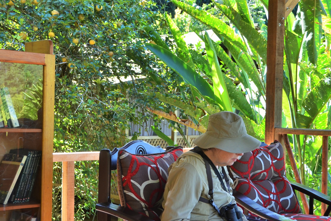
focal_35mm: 60
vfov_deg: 22.6
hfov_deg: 33.4
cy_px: 113
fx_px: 552
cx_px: 163
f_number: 4.5
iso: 320
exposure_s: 1/200
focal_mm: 32
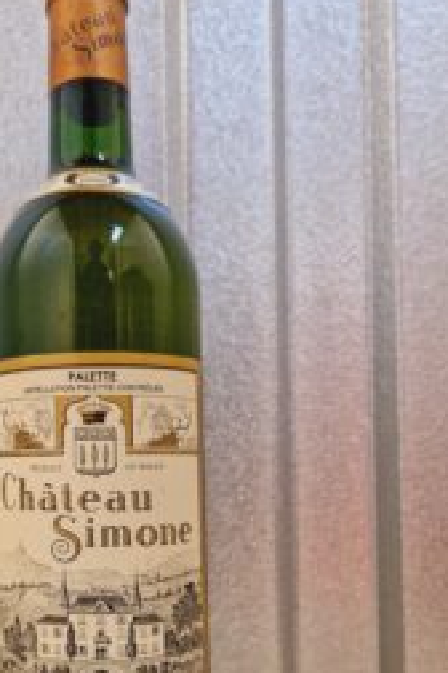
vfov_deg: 49.7
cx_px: 99
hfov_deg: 34.1
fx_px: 709
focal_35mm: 38
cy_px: 457
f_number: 1.8
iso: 500
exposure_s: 1/33
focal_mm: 5.4
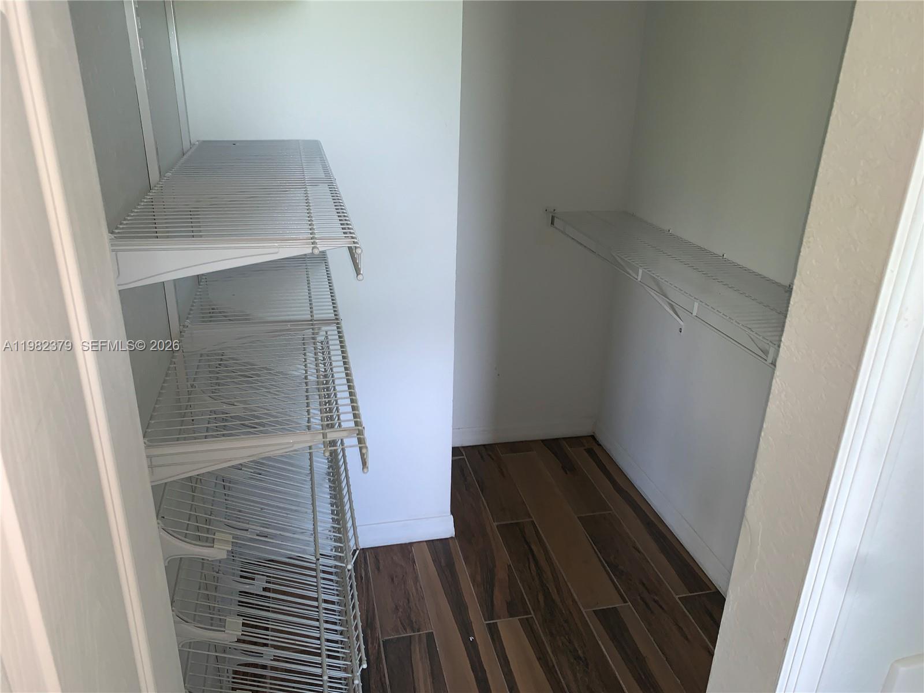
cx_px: 462
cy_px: 346
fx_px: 694
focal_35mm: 26
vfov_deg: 53.1
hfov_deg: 67.3
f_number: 1.8
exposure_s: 1/17
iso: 50
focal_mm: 4.25
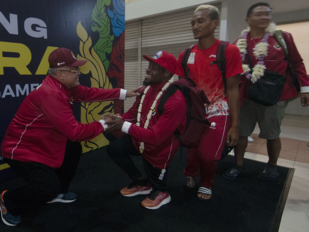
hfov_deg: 85.8
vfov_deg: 69.9
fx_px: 166
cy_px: 113
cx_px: 141
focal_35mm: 19
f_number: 4.5
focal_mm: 11
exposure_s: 1/40
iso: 1250
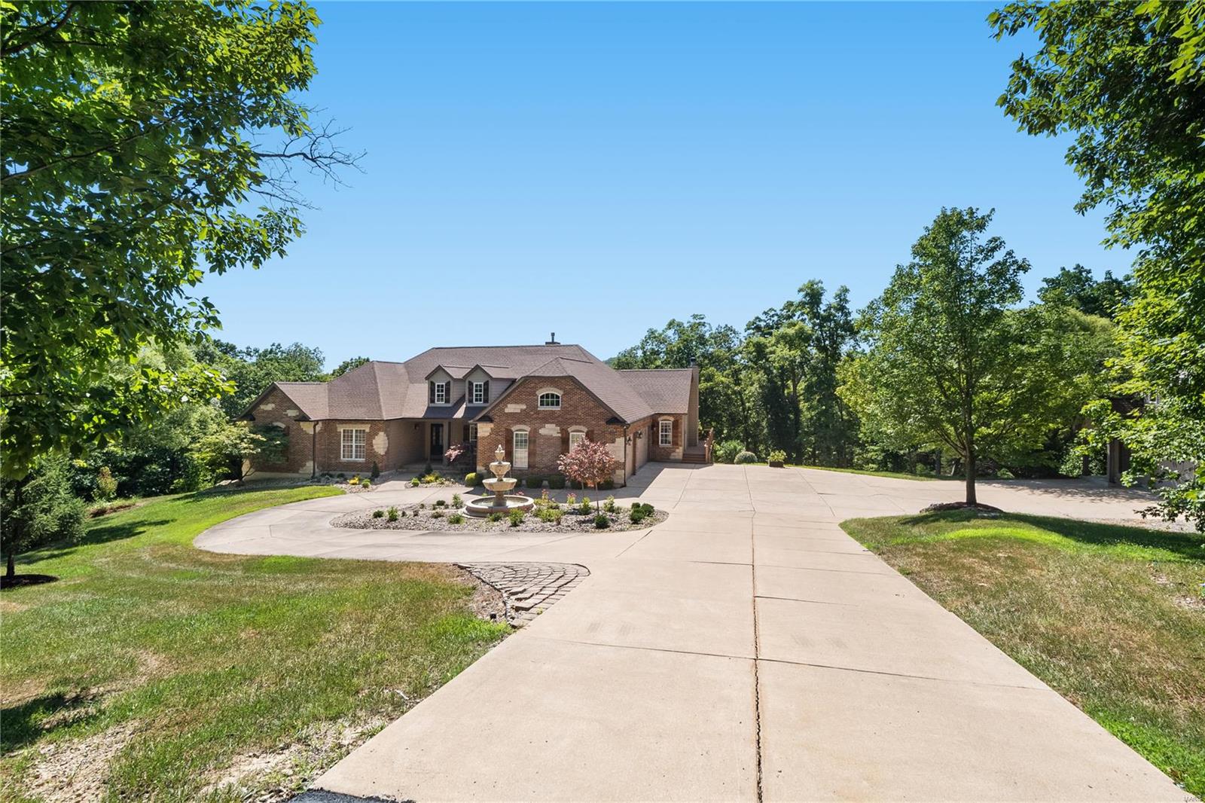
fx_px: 602
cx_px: 602
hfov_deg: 90.0
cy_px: 402
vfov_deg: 67.4
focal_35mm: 18
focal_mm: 9
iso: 400
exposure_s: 1/640
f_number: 8
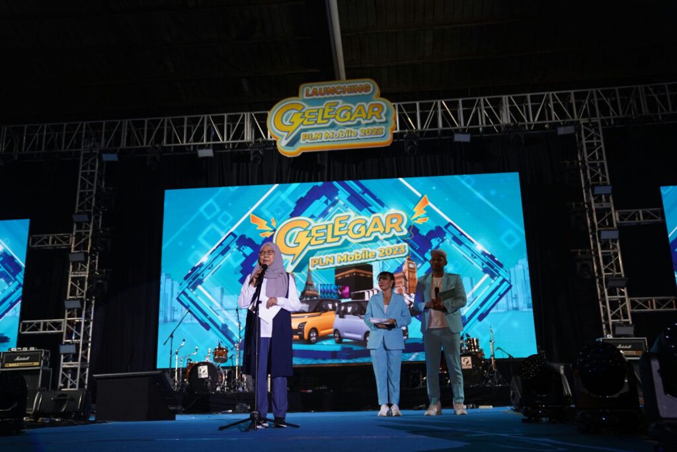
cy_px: 226
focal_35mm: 34
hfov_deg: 55.8
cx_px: 338
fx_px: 639
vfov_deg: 38.9
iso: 400
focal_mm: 34
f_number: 2.8
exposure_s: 1/160
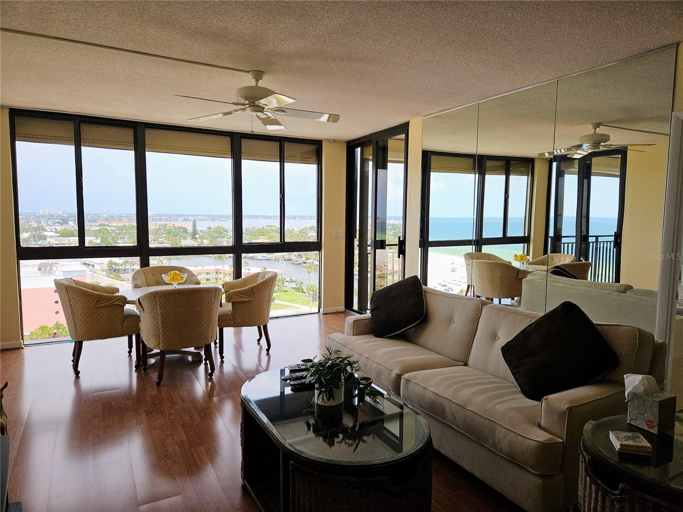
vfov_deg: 58.9
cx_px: 342
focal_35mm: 23
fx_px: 454
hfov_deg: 73.9
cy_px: 256
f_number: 1.8
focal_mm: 5.4
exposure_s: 1/394
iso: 25
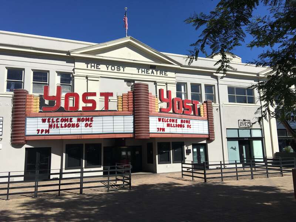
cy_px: 111
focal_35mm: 29
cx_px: 148
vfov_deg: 48.2
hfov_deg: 61.7
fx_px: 248
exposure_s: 1/3205
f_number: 2.2
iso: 25
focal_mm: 4.15
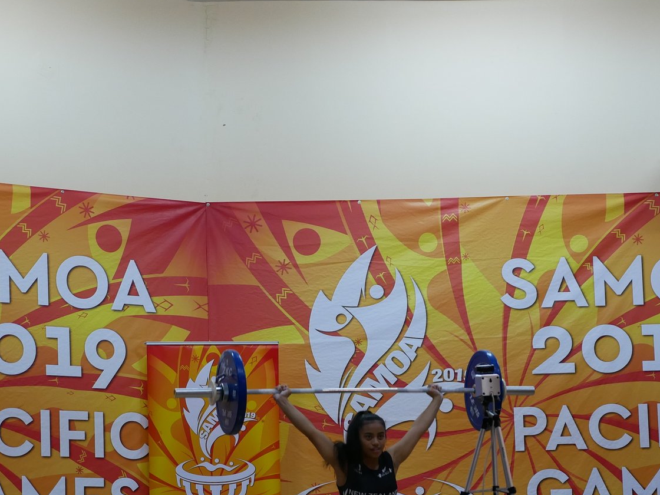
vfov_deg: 12.3
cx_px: 414
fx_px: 2288
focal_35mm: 120
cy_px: 379
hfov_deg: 16.4
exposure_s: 1/80
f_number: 2.8
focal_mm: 35
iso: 640
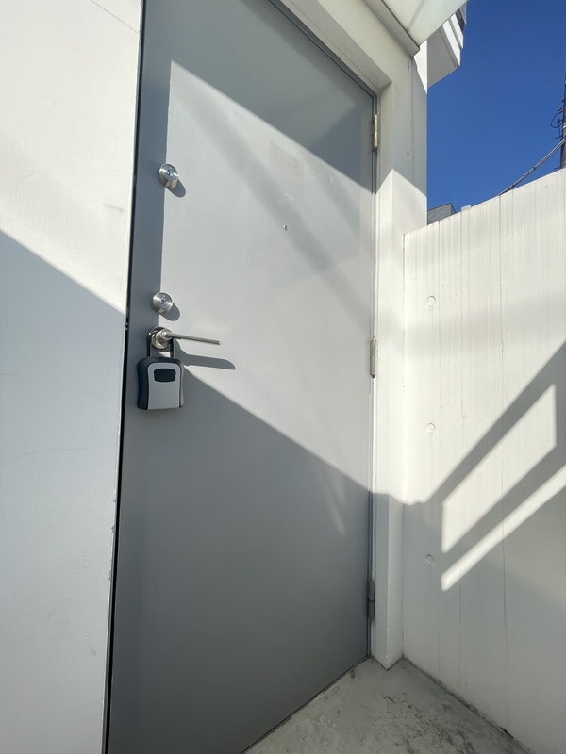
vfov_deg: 102.1
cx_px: 283
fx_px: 305
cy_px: 377
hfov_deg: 85.7
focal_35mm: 14
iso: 32
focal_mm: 1.55
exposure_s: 1/400
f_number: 2.4
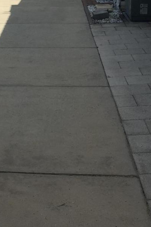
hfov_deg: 13.6
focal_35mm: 100
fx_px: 629
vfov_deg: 20.1
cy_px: 27
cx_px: 32
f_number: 2.2
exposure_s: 1/2083
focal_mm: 4.15
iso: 32
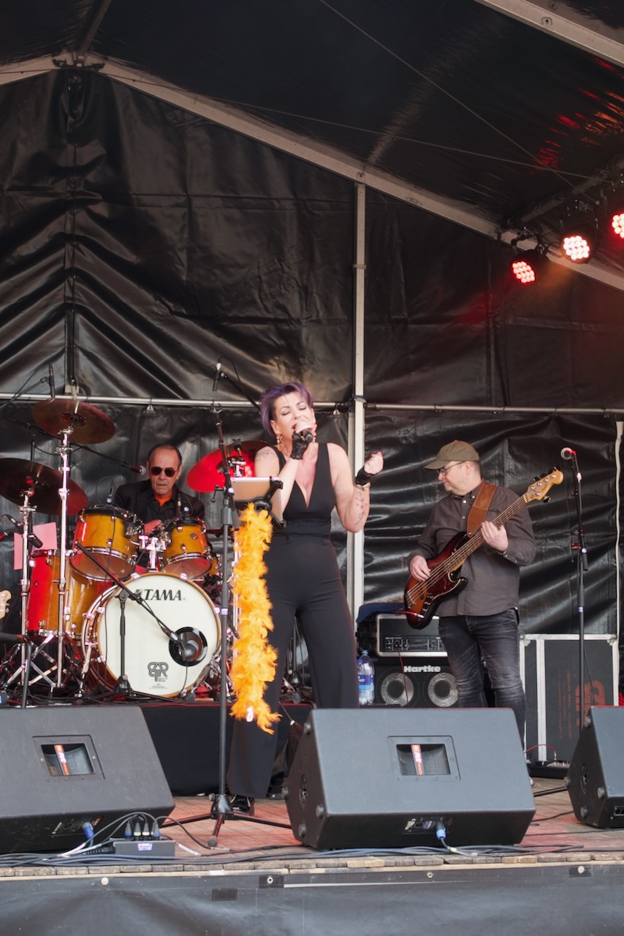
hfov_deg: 18.9
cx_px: 312
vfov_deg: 28.1
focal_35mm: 72
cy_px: 468
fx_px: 1871
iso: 100
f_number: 3.5
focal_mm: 26.42
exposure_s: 1/50
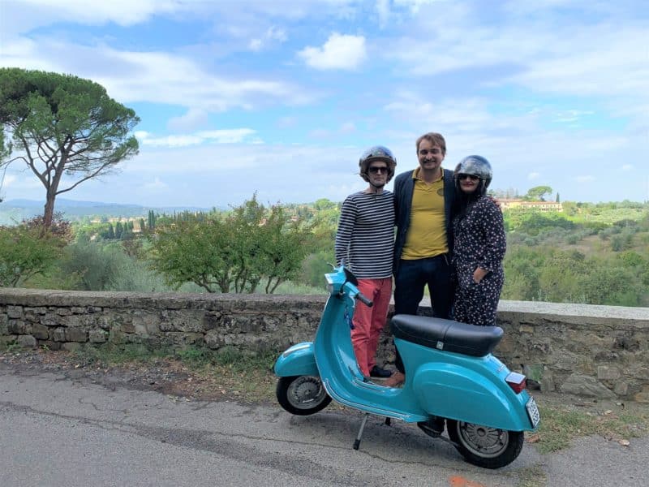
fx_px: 487
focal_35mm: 26
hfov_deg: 67.3
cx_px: 324
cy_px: 244
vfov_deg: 53.1
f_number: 1.8
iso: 25
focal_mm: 4.25
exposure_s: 1/1992
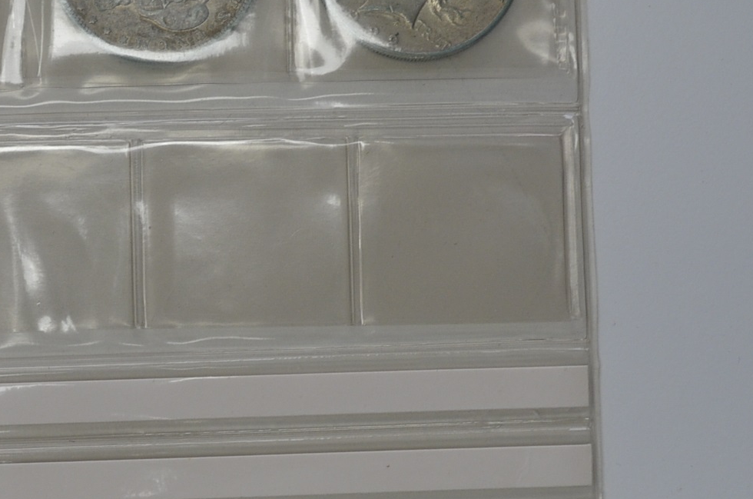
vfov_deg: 16.2
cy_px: 409
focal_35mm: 83
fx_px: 1732
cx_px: 165
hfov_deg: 24.2
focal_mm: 22
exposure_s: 1/125
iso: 400
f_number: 5.6
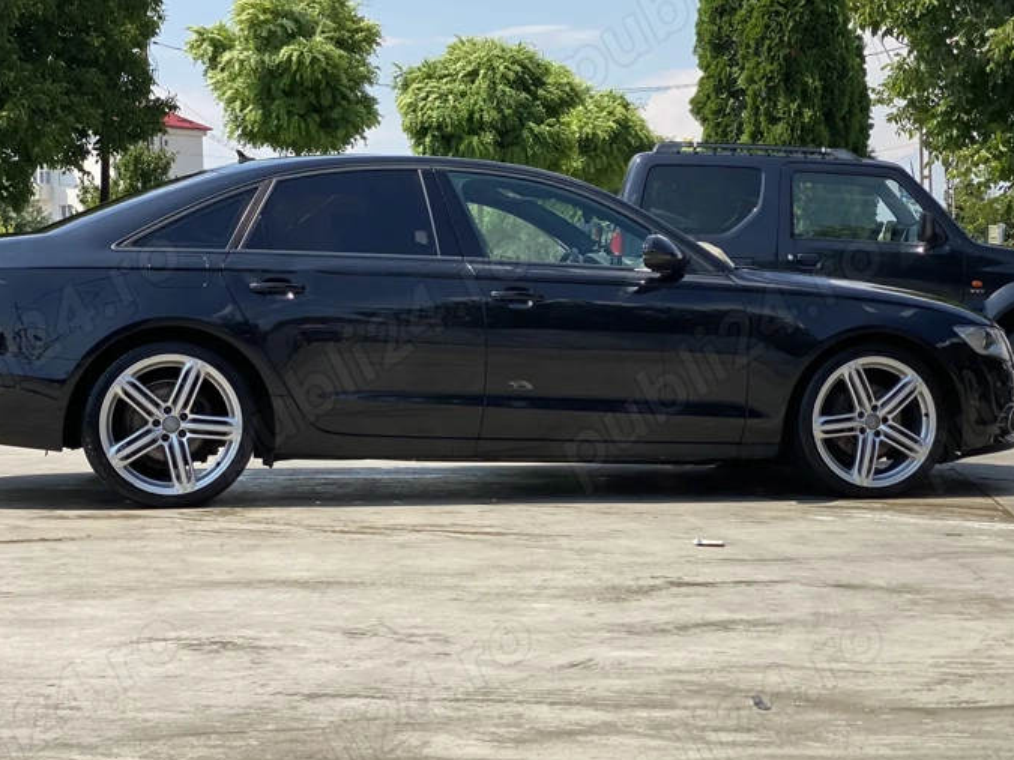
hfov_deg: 25.3
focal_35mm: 77
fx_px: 2255
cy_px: 383
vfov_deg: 19.1
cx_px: 544
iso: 20
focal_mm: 6
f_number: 2
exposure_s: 1/1261
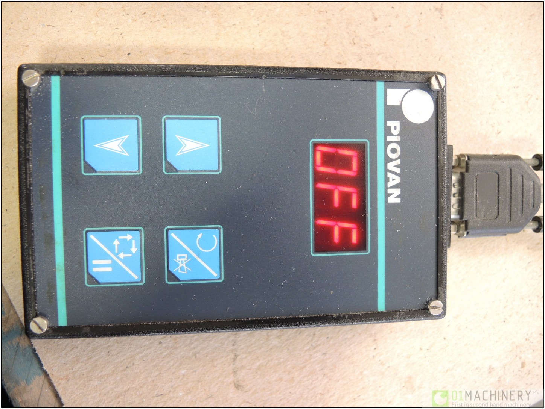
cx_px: 272
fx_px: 441
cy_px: 204
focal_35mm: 28
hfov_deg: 63.4
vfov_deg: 49.8
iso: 320
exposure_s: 1/30
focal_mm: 6
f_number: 2
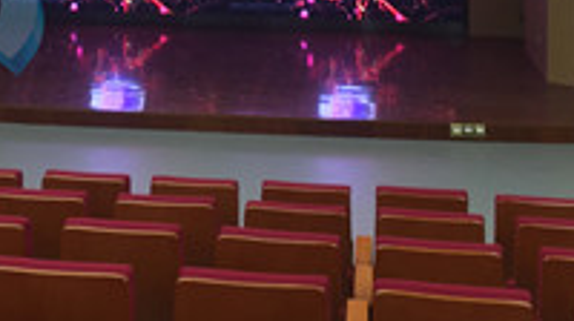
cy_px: -148
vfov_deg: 14.3
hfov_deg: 26.8
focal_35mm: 79
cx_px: 204
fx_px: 1201
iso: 50
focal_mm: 4.15
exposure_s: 1/33
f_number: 2.2
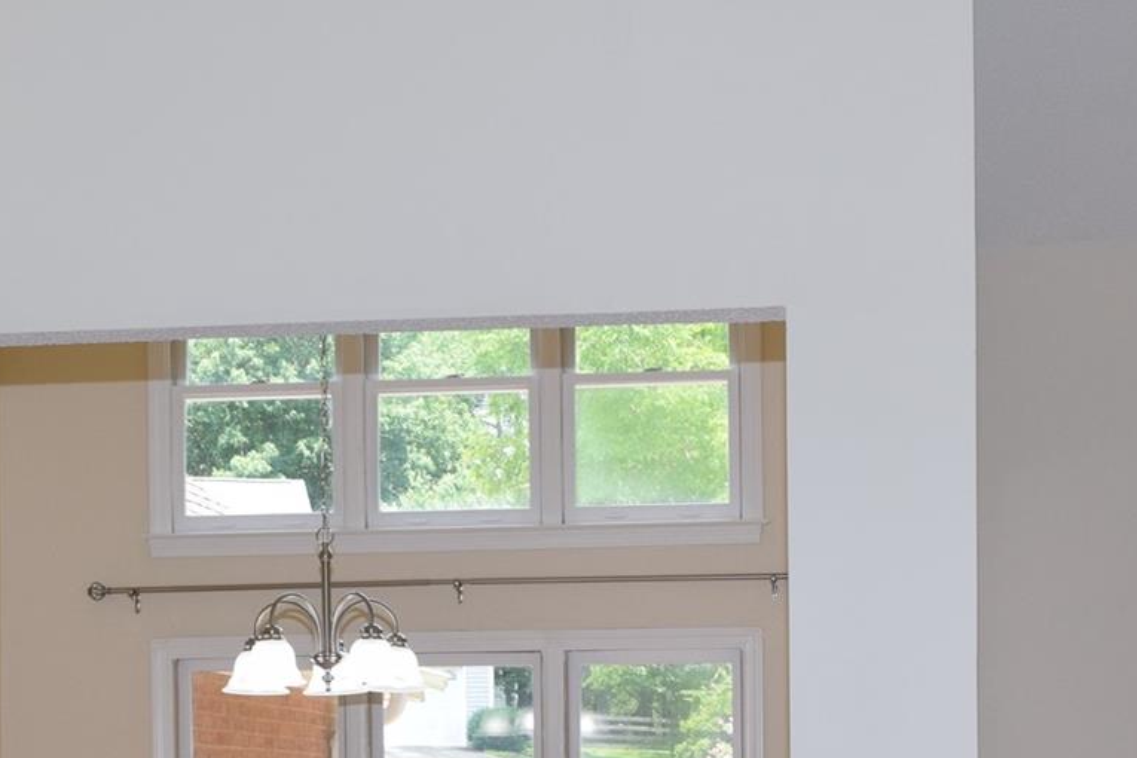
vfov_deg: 15.7
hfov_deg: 24.0
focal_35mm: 84
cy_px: 858
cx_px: 700
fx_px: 2663
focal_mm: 21
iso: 400
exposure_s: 1/200
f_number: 7.1
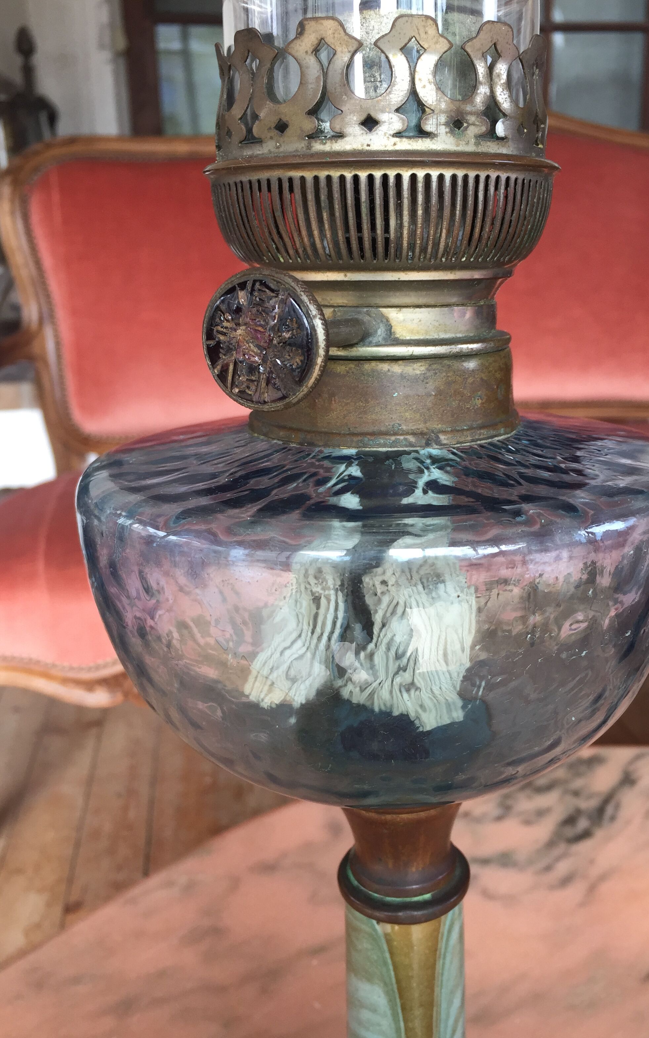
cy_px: 529
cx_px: 373
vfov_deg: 59.6
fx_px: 905
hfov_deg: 39.3
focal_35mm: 32
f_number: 2.2
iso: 50
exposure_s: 1/100
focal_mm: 4.15
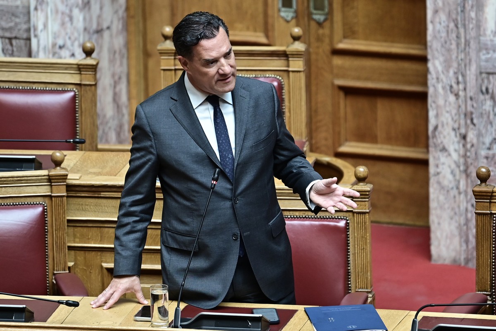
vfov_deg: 4.6
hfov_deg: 6.9
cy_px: 166
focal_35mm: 300
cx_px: 248
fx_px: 4133
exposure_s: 1/400
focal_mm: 200
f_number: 2.8
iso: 1000
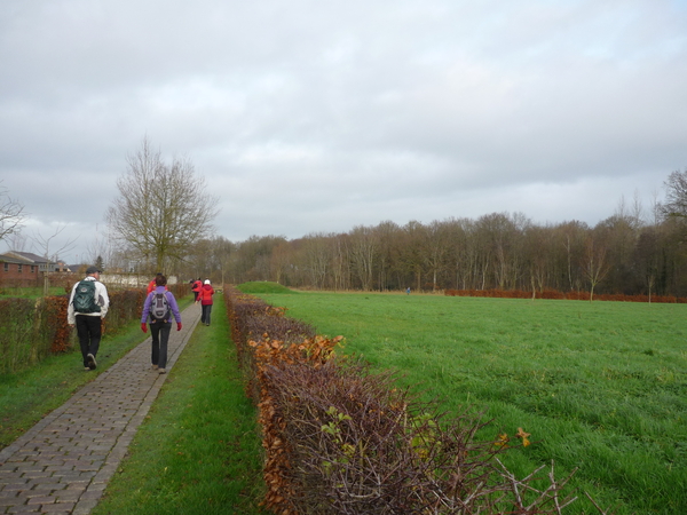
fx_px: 655
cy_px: 258
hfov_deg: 55.4
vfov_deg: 42.9
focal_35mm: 33
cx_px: 344
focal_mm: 5.5
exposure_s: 1/320
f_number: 2.8
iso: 100
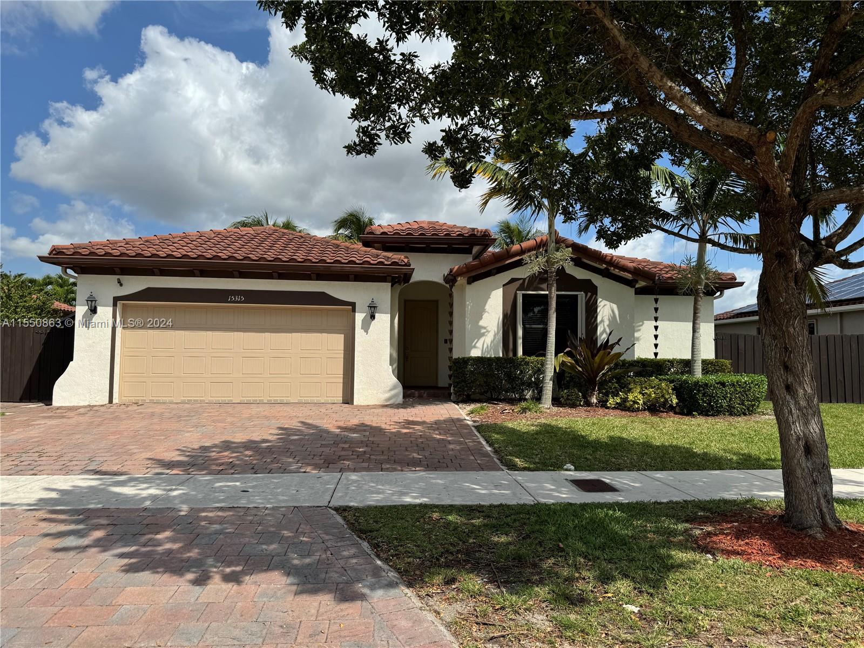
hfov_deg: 71.6
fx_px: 599
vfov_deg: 56.8
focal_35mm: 24
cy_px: 324
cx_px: 432
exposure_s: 1/7092
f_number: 1.78
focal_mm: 6.86
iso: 80
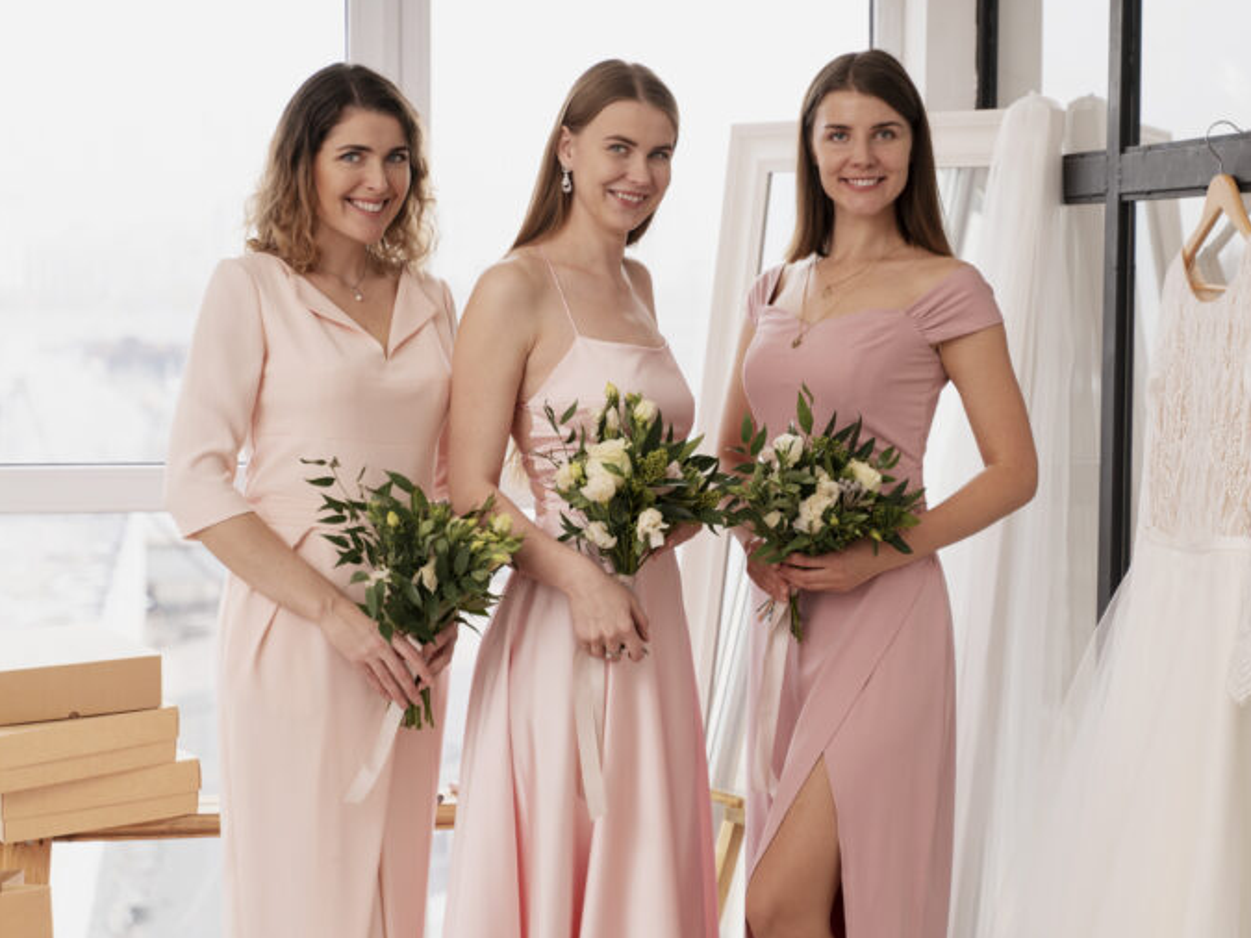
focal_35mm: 70
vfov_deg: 21.0
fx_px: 2529
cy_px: 467
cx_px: 691
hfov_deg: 27.8
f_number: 3.2
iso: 250
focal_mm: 64
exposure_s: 1/160
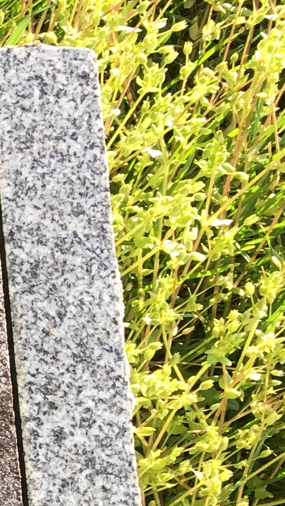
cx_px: -696
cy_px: 486
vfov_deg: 16.6
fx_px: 1707
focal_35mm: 127
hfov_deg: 7.7
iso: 25
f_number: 2.2
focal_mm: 4.15
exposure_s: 1/272
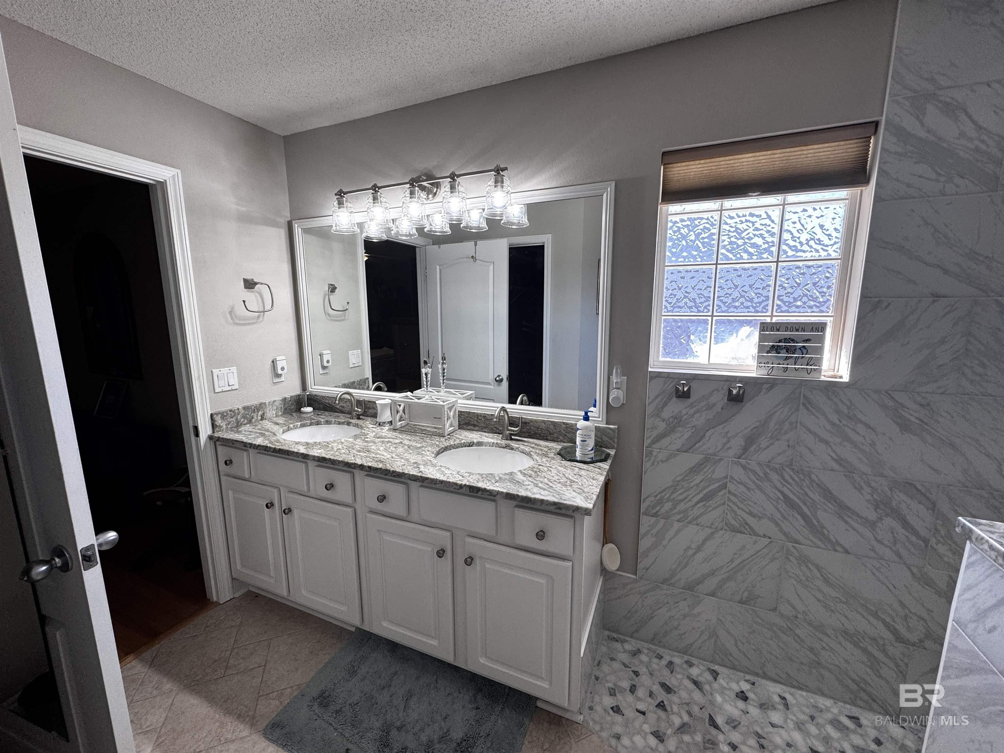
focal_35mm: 14
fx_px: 406
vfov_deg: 85.7
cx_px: 502
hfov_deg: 102.1
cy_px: 376
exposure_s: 1/120
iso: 100
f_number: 2.2
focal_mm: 2.22
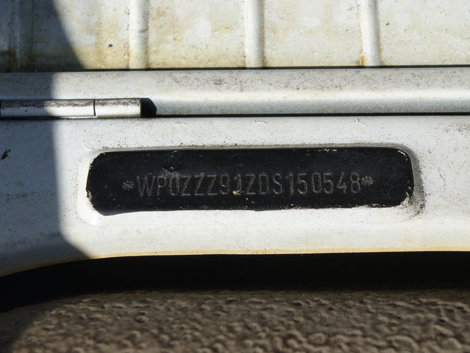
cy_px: 176
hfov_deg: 17.3
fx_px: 1548
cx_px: 233
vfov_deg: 13.0
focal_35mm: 114
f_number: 11
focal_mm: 70
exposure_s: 1/160
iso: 100
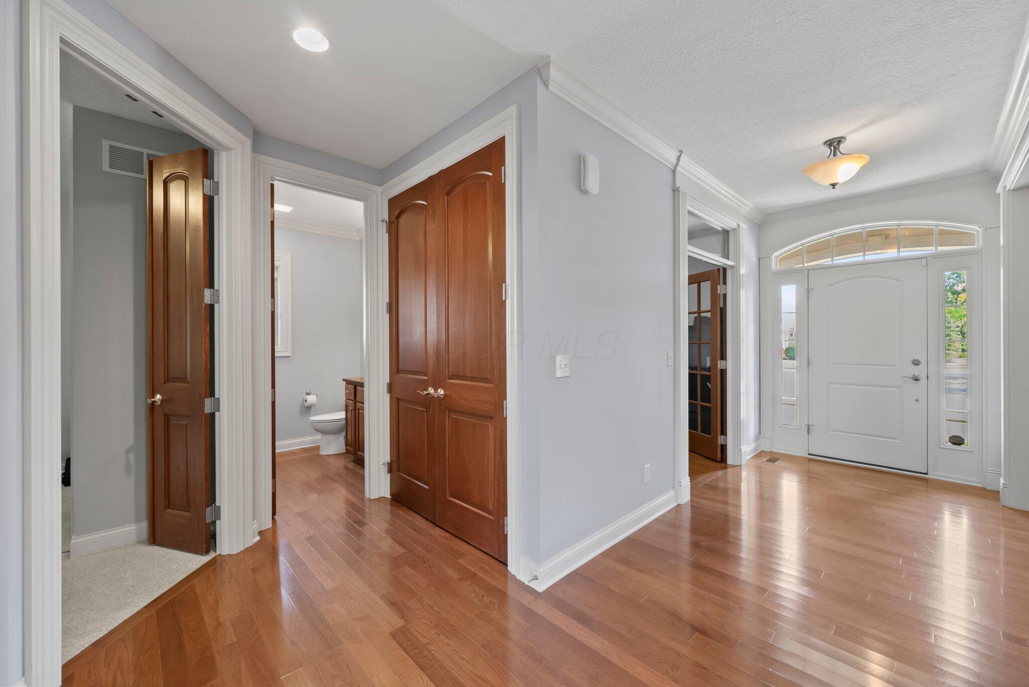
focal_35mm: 14
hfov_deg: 104.2
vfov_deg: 81.3
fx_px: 400
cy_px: 344
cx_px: 514
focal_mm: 14
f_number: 9
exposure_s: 1/1.67
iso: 800
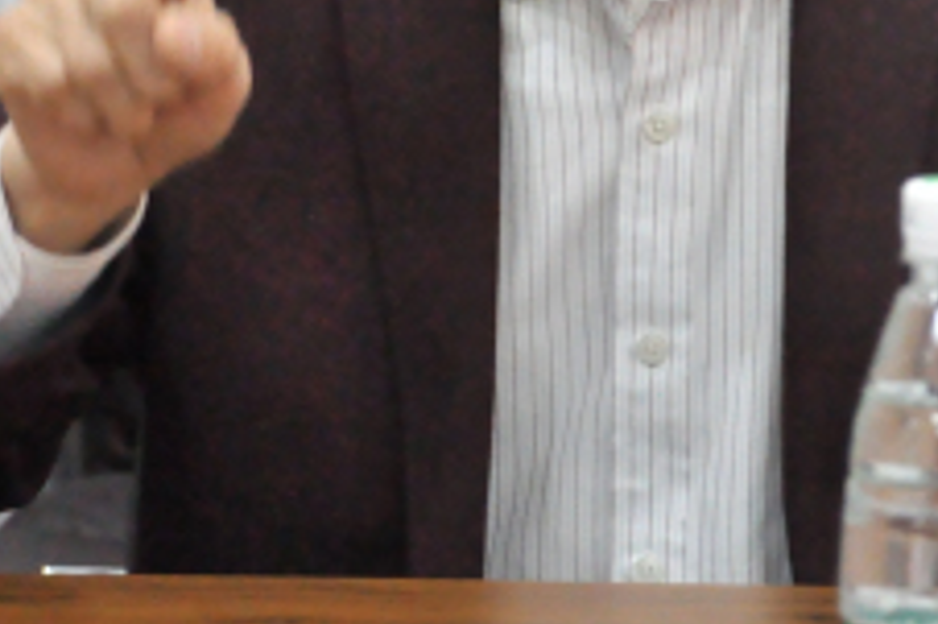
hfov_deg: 8.3
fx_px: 6457
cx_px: 533
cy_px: -12
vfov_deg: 5.5
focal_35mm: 248
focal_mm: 50
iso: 3200
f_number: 5
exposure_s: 1/80
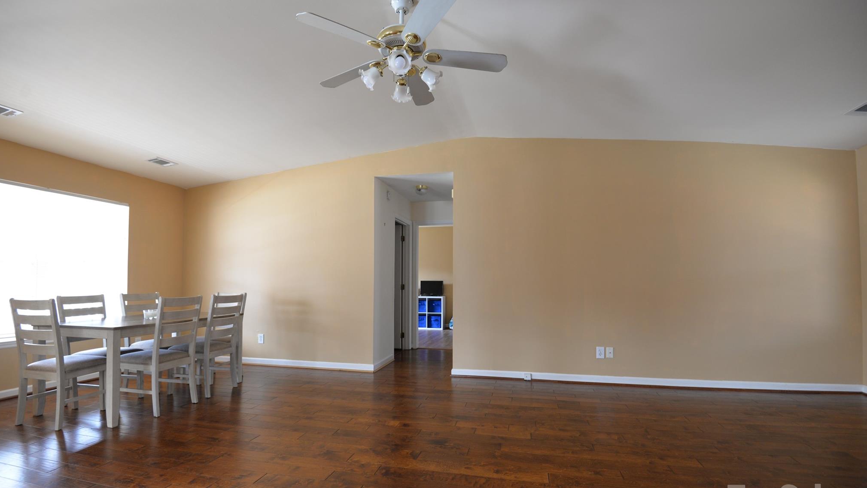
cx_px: 429
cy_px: 272
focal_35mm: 17
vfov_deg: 63.7
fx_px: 391
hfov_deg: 95.9
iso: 900
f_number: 4
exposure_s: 1/30
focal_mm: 16
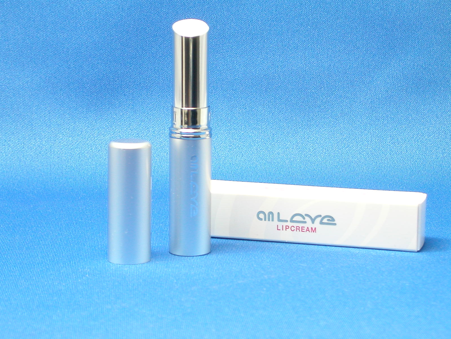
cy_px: 170
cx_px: 226
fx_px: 1446
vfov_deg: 13.3
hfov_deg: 17.7
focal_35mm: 111
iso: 100
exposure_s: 1/4.1
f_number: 4.8
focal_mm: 16.8
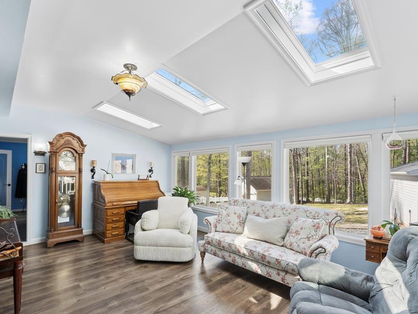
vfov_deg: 74.4
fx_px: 205
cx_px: 203
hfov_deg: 91.0
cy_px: 175
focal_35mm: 17
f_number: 7.1
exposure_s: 1/200
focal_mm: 14
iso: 800
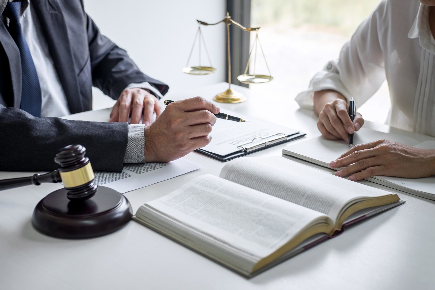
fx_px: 640
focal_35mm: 53
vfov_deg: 25.5
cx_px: 218
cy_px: 145
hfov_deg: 37.5
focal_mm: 35
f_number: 2.8
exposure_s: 1/125
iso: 200
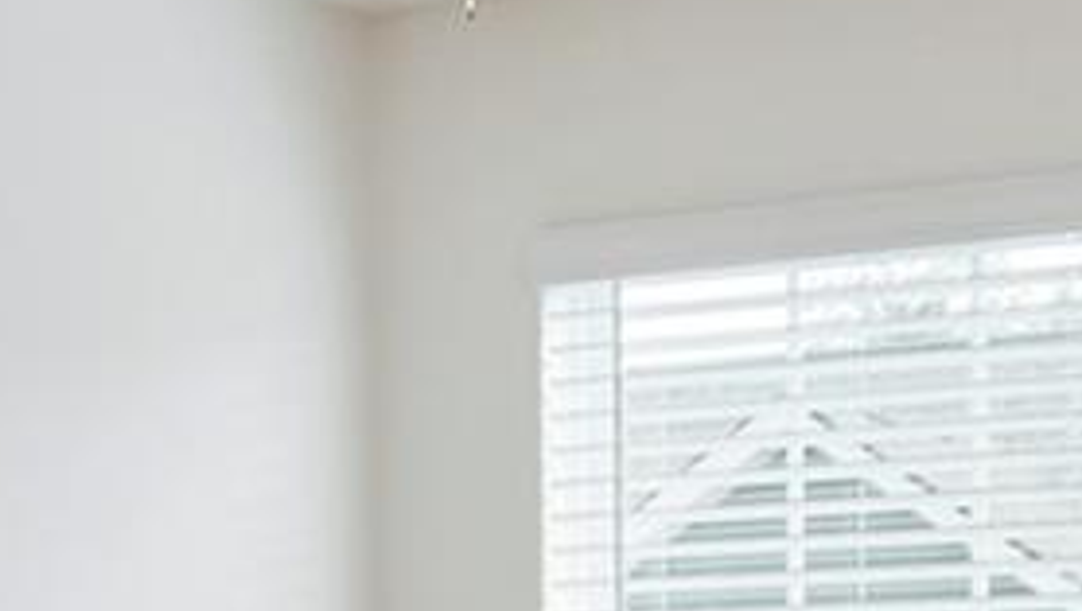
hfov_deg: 15.8
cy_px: 977
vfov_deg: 9.0
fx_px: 3762
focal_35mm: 131
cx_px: -210
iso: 320
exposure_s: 1/80
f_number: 7.1
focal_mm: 17
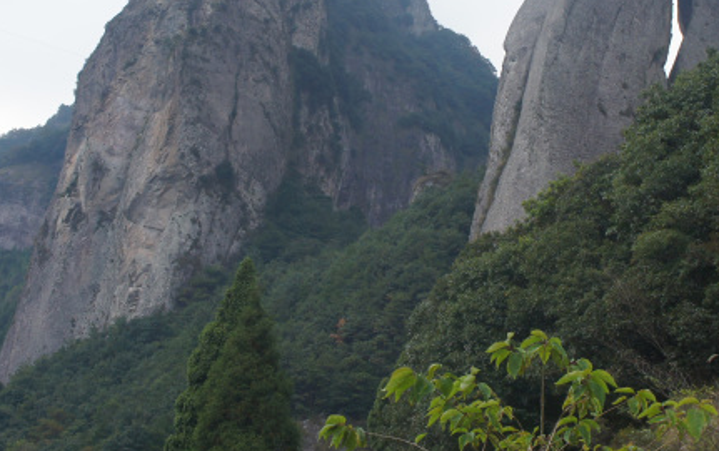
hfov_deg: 23.8
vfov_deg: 15.0
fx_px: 1706
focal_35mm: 87
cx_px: 424
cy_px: 105
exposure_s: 1/400
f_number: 6.3
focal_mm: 24
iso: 200
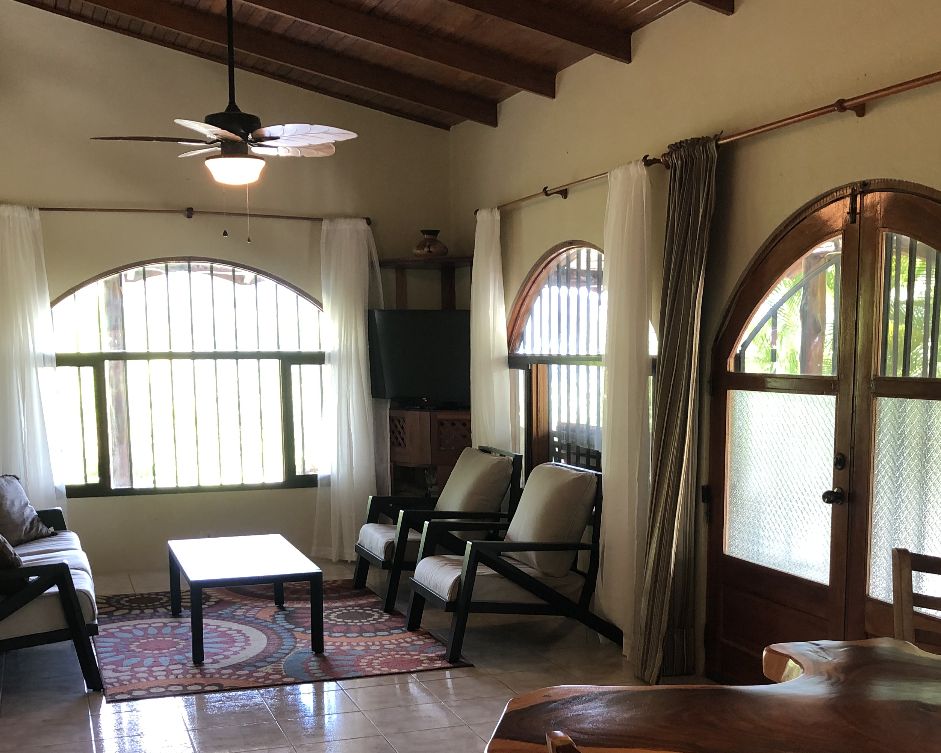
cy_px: 537
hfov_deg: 41.9
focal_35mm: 44
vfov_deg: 33.7
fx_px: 1226
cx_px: 532
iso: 40
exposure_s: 1/24
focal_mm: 4
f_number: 1.8
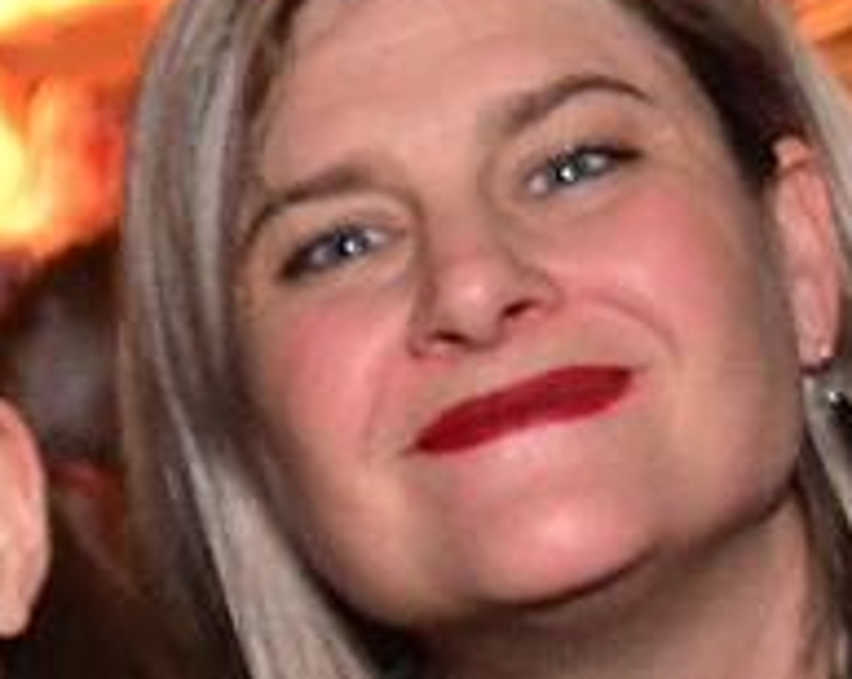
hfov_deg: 9.0
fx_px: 4953
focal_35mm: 197
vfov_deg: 7.7
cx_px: -1095
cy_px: 1018
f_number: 5.6
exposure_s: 1/20
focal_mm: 25
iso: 3200
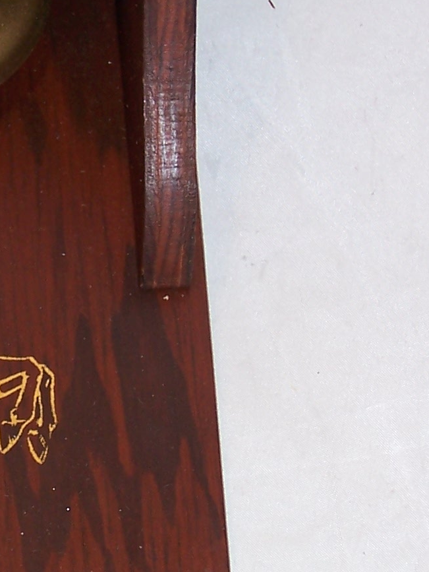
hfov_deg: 8.6
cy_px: 257
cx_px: -96
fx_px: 2807
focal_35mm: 170
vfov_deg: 11.6
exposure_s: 1/60
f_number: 3.2
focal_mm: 10.7
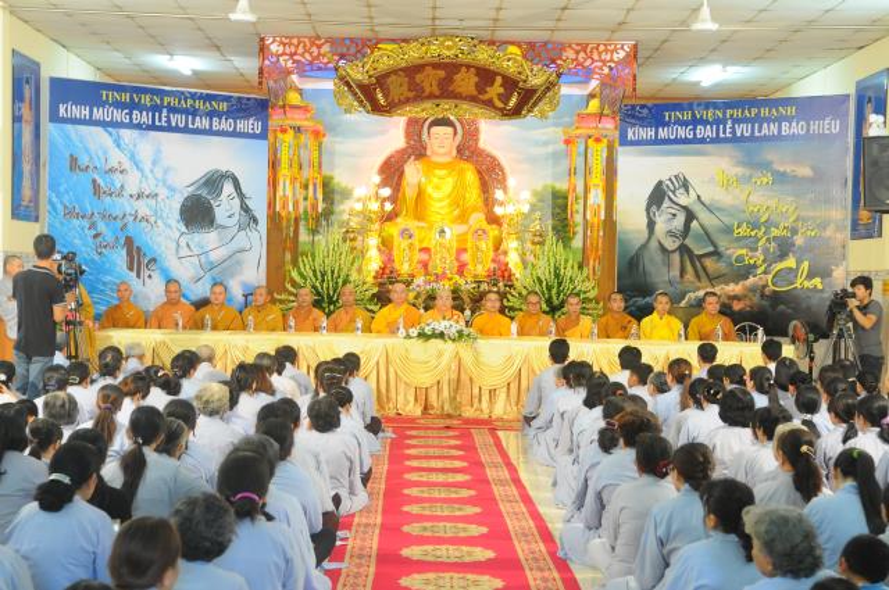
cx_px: 444
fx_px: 1480
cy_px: 295
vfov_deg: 22.6
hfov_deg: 33.4
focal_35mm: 60
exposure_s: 1/20
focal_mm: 40
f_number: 4
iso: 800
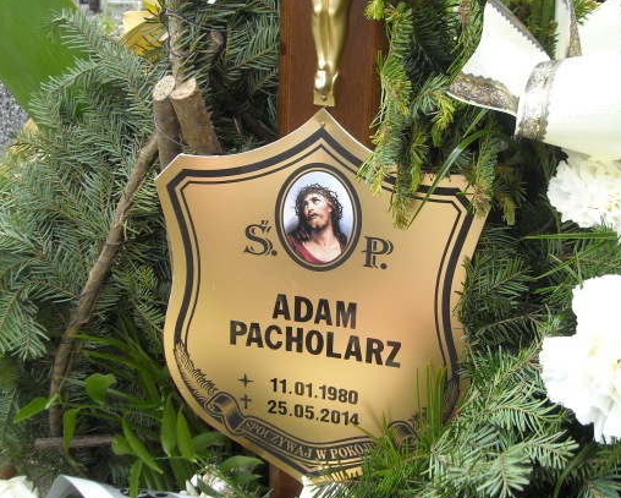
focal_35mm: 43
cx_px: 314
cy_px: 221
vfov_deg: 34.9
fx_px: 791
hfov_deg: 42.9
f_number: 2.8
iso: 64
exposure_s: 1/323
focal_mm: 5.7
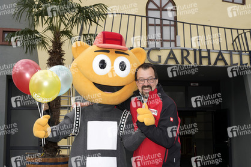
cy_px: 85
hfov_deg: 36.3
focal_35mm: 55
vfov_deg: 24.6
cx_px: 131
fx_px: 383
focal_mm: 51
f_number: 11
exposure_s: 1/80
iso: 160
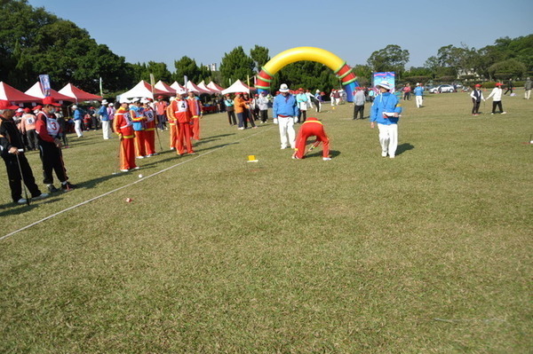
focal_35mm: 27
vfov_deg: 47.9
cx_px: 266
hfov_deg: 67.4
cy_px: 177
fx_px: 399
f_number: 3.5
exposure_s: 1/1000
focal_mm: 18
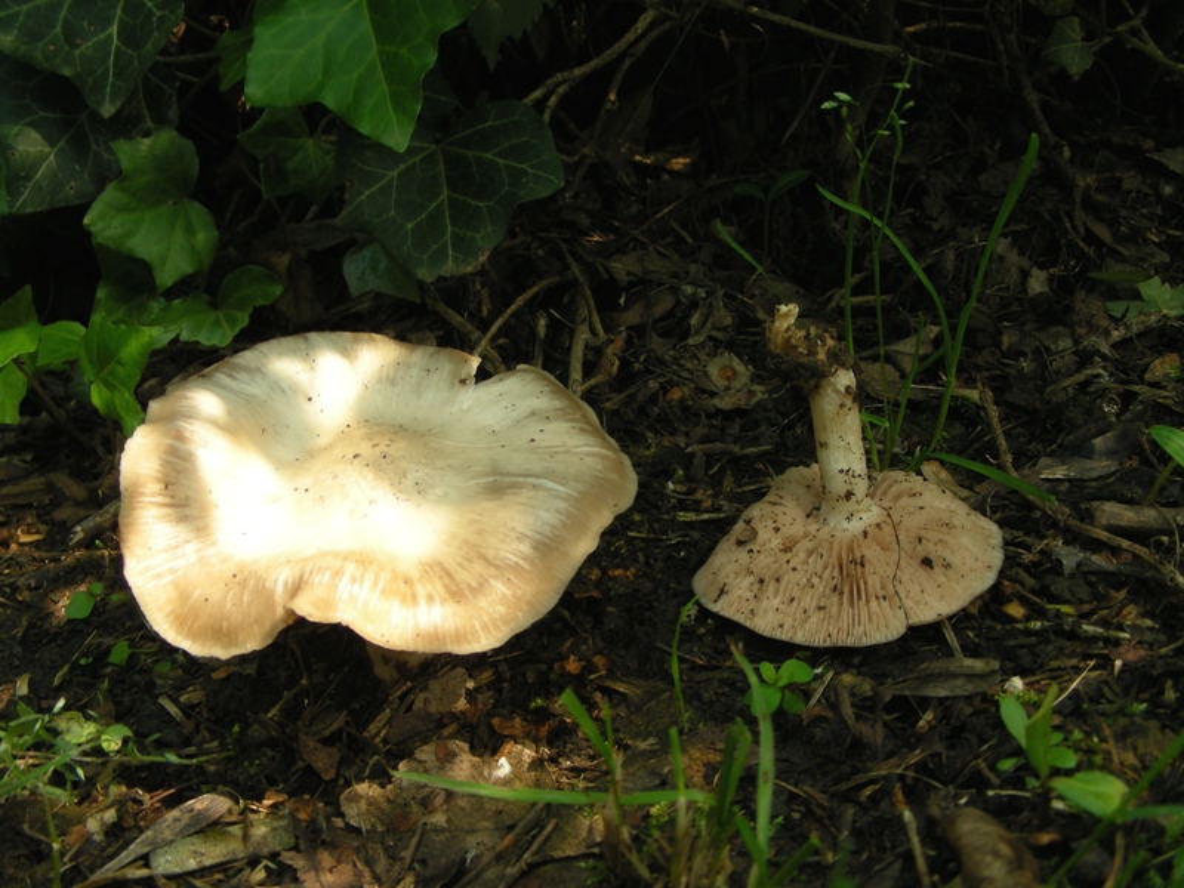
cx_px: 592
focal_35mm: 38
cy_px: 444
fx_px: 1300
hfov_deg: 49.0
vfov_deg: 37.7
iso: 50
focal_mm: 6.3
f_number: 4
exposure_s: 1/106
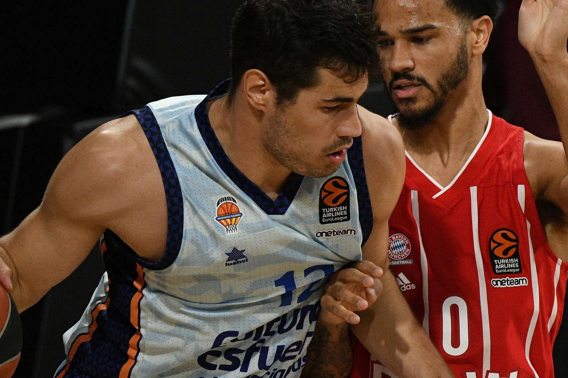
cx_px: 257
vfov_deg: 1.9
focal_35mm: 725
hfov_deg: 2.8
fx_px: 11437
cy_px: 185
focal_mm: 500
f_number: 5.6
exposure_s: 1/1600
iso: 4000
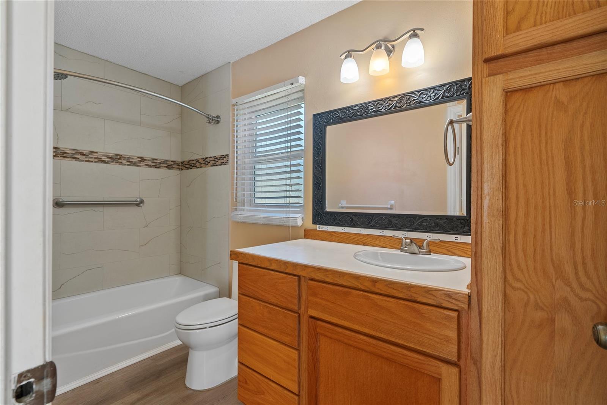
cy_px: 202
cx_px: 304
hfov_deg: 96.7
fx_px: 270
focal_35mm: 16
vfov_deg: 73.8
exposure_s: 1
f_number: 8
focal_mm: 16
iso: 250
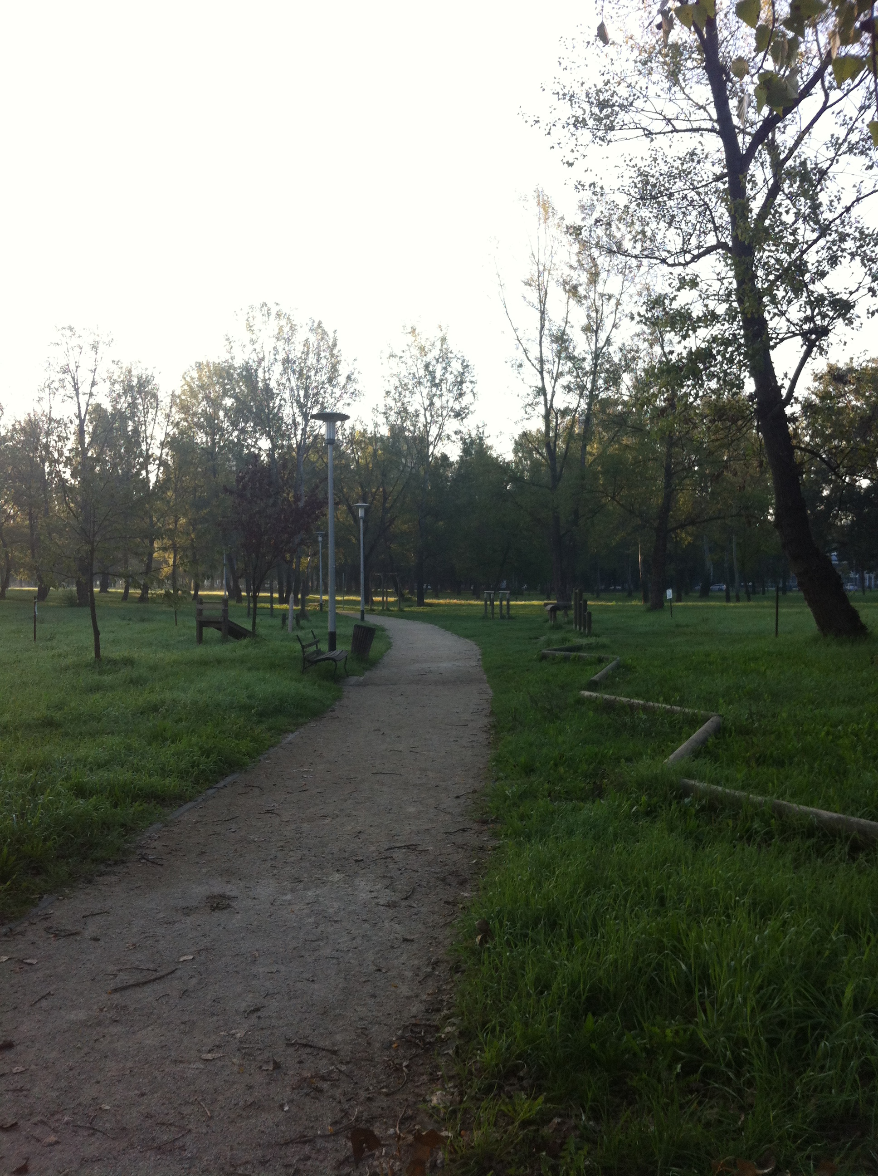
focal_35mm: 35
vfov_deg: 52.7
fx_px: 1187
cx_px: 439
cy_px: 588
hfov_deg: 40.6
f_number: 2.8
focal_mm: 3.85
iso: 80
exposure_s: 1/190
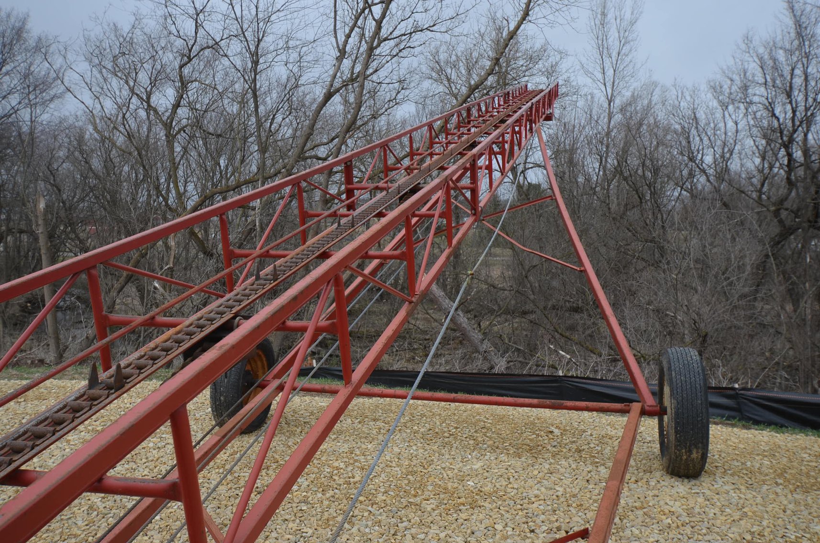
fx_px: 682
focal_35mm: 30
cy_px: 272
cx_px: 410
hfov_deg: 62.0
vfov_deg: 43.4
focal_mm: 20
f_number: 8
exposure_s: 1/250
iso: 110
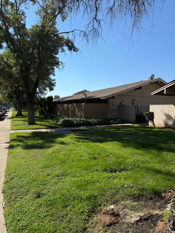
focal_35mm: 24
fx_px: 162
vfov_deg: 71.6
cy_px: 116
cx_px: 88
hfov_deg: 56.8
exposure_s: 1/3759
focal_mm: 6.76
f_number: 1.78
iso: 80
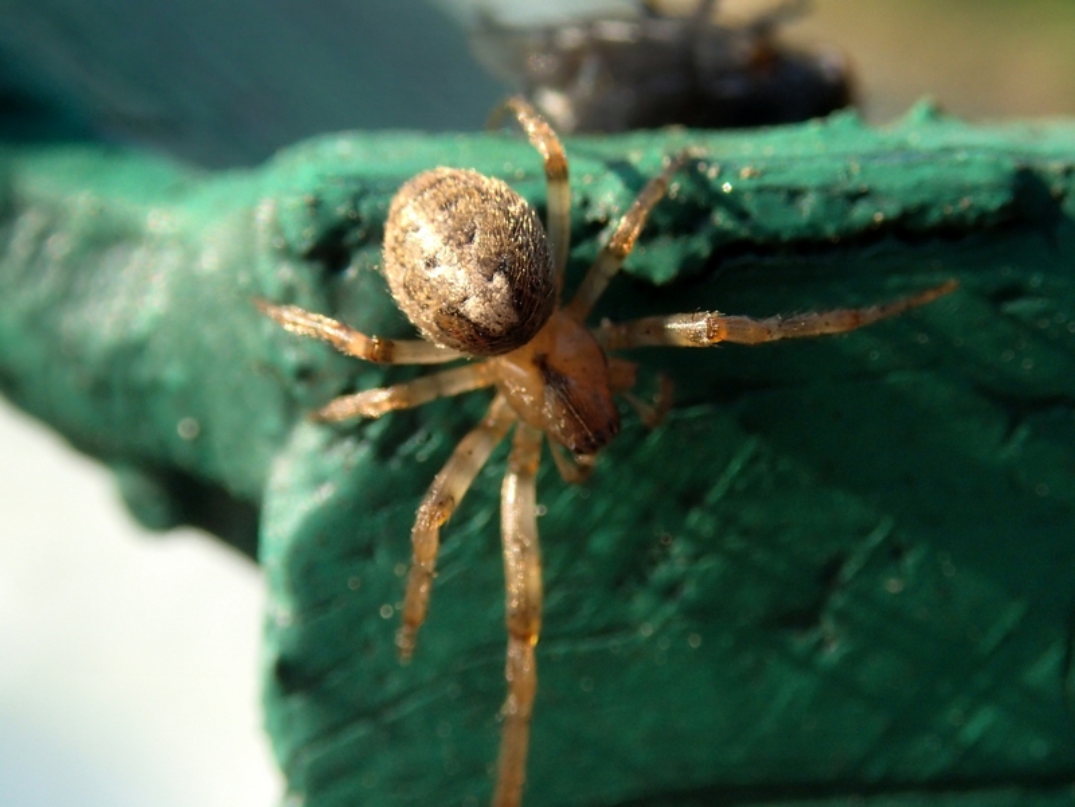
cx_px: 538
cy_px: 404
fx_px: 2298
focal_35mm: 74
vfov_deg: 19.9
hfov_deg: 26.3
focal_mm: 13.47
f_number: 5.6
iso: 400
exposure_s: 1/320
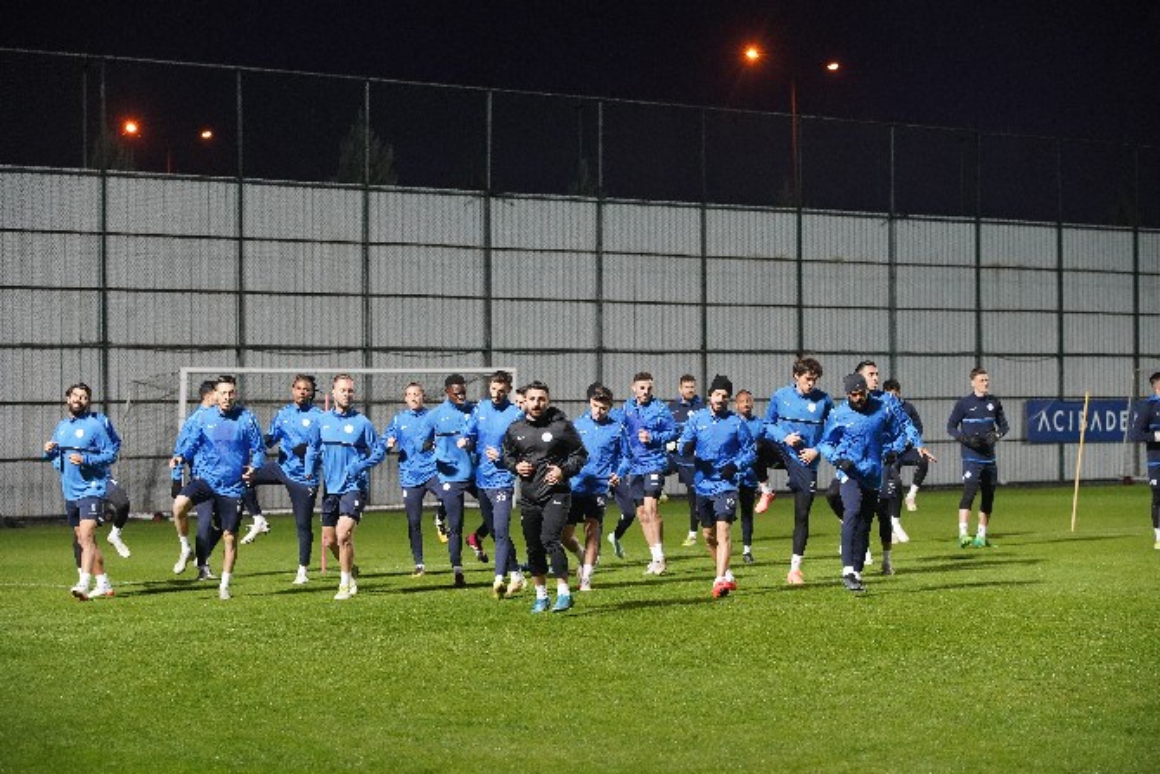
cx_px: 580
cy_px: 387
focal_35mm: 102
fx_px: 3287
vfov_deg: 13.4
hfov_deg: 20.0
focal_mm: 102
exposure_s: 1/400
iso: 6400
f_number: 4
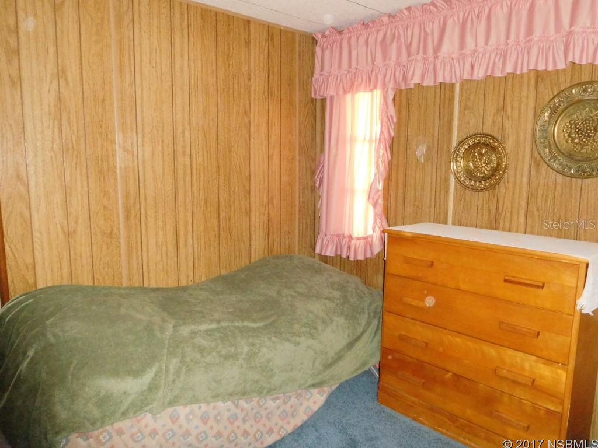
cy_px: 224
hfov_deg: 69.4
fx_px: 432
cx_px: 299
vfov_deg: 54.9
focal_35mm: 25
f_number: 3.4
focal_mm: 4.5
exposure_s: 1/30
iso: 800
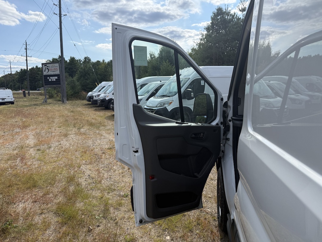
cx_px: 161
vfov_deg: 56.8
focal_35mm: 24
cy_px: 121
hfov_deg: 71.6
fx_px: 223
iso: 100
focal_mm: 6.76
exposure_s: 1/3759
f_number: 1.78
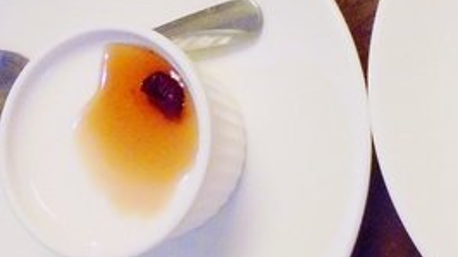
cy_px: 91
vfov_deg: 18.7
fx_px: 776
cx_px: 406
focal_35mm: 64
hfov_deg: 31.4
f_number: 3.5
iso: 400
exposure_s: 1/20
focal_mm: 4.6
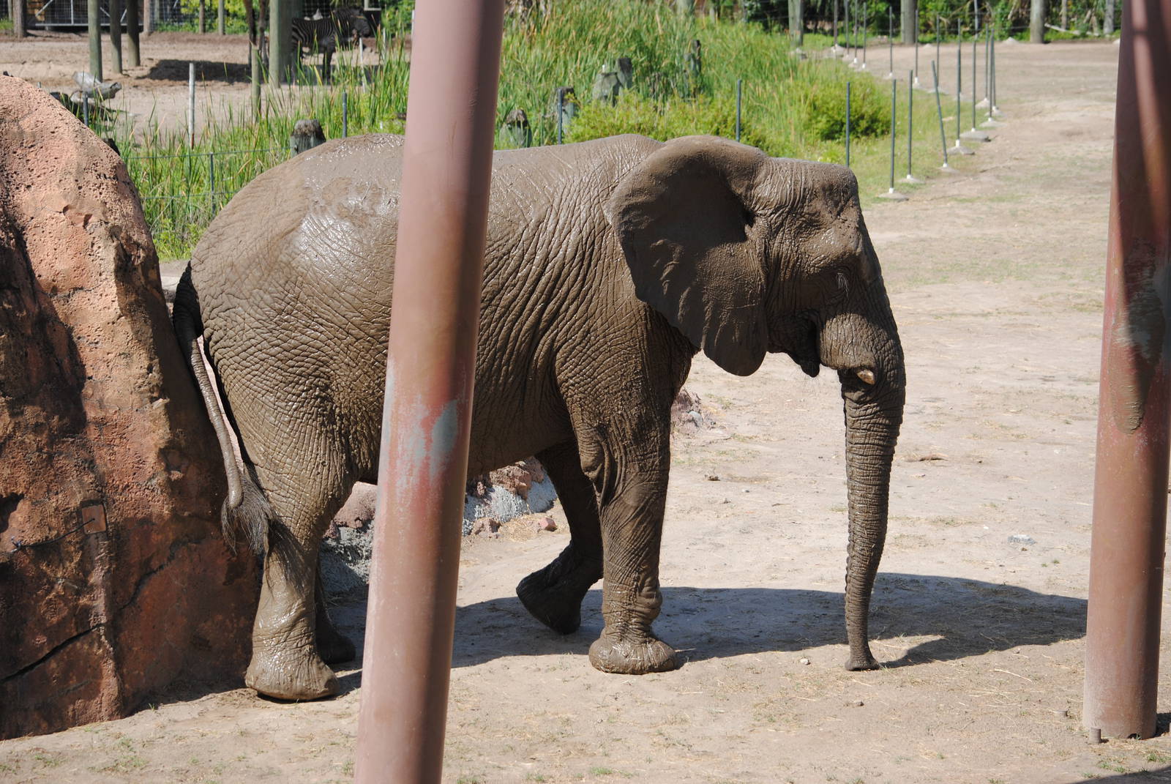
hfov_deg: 18.9
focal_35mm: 108
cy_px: 392
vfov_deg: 12.7
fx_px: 3517
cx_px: 586
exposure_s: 1/500
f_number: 5.6
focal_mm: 72
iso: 110
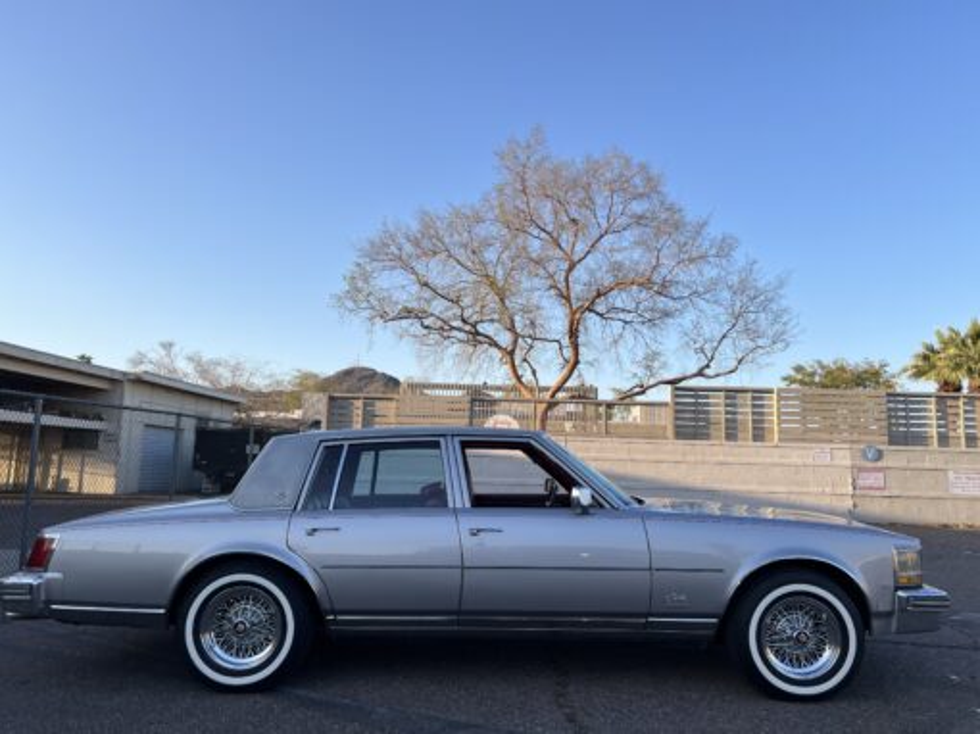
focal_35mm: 26
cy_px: 367
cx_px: 490
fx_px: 736
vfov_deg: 53.0
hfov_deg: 67.3
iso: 50
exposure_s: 1/1645
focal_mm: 5.7
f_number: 1.5
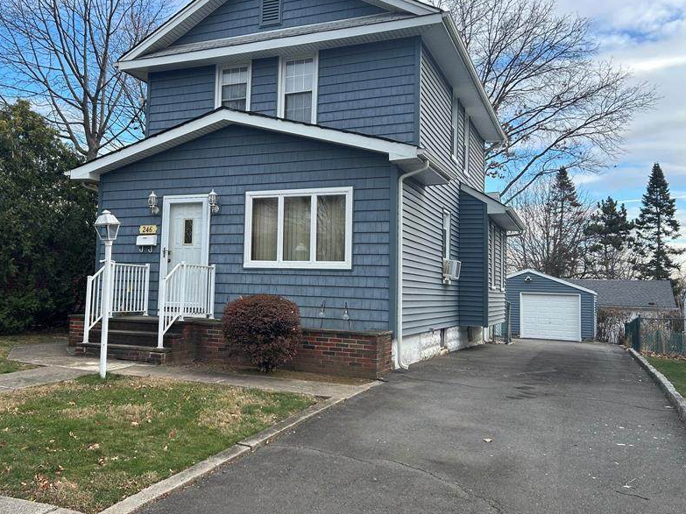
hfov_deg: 53.3
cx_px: 250
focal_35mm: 34
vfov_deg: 41.7
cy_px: 232
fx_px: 674
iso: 50
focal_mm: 5.7
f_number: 1.5
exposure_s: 1/1449
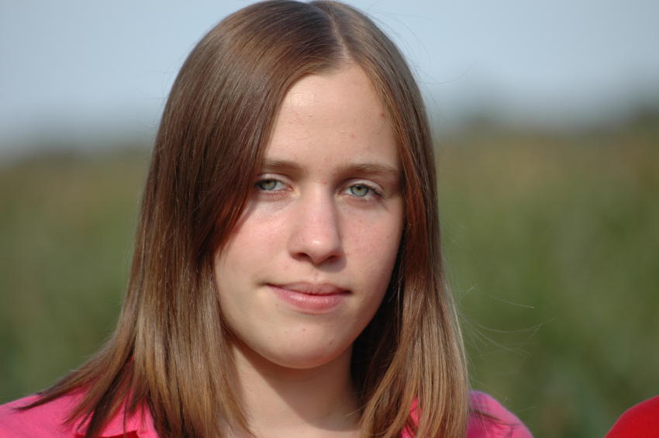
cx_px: 330
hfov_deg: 6.3
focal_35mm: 330
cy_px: 219
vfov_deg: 4.2
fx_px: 6035
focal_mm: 220
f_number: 5.3
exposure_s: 1/640
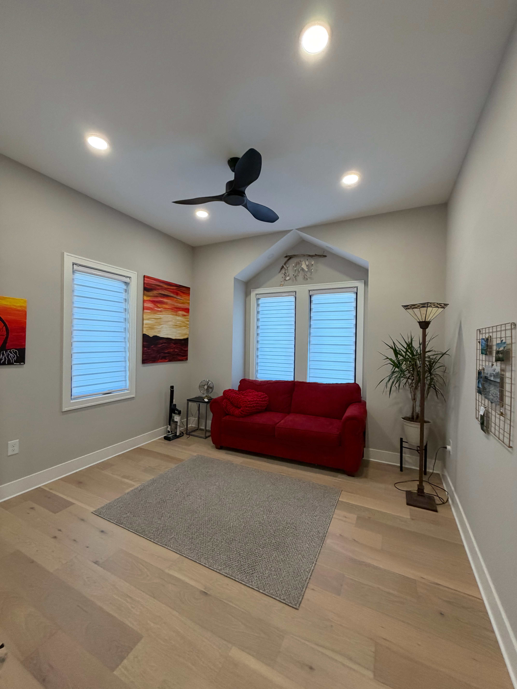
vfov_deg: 102.1
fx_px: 279
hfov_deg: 85.7
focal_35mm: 14
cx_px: 258
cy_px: 344
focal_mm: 2.22
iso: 320
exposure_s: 1/120
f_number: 2.2
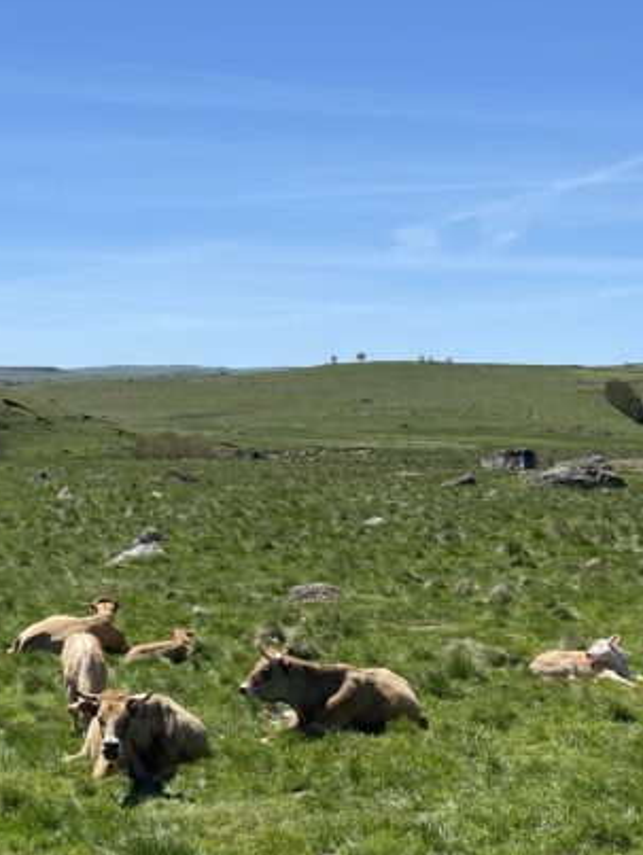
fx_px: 1632
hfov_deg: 21.0
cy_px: 365
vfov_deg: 29.3
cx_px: -102
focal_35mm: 66
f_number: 1.8
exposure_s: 1/3300
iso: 32
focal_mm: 4.25
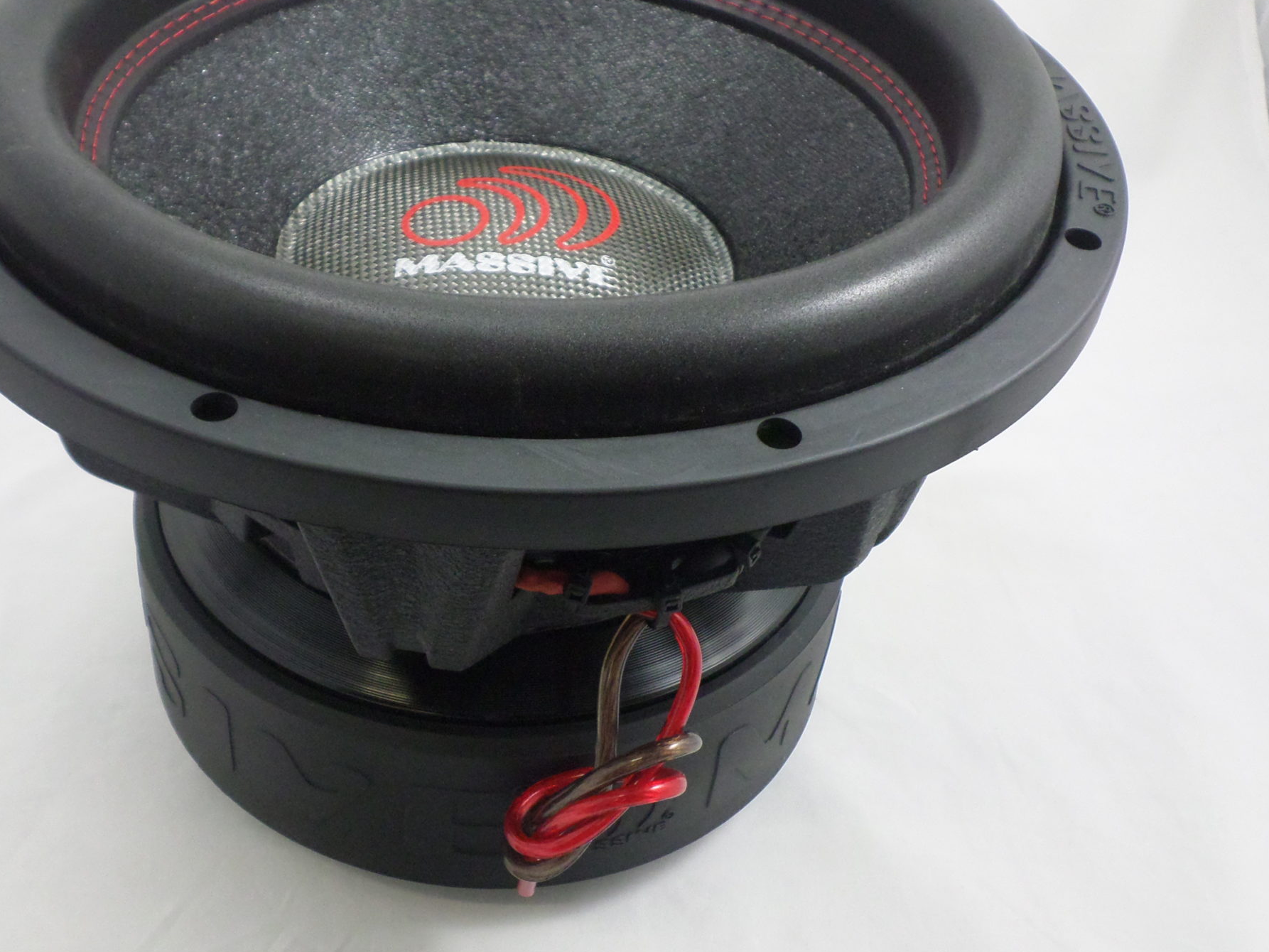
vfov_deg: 33.6
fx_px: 1577
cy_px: 524
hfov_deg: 43.6
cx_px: 507
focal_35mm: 43
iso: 240
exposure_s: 1/30
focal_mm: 5.5
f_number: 2.7
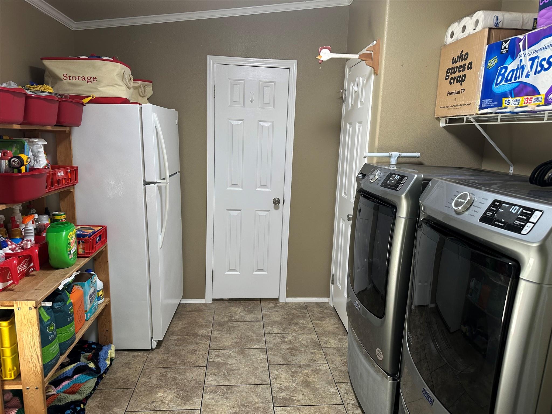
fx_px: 383
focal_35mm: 24
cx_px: 276
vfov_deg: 56.8
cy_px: 207
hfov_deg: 71.6
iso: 160
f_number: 1.78
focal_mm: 6.86
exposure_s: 1/60
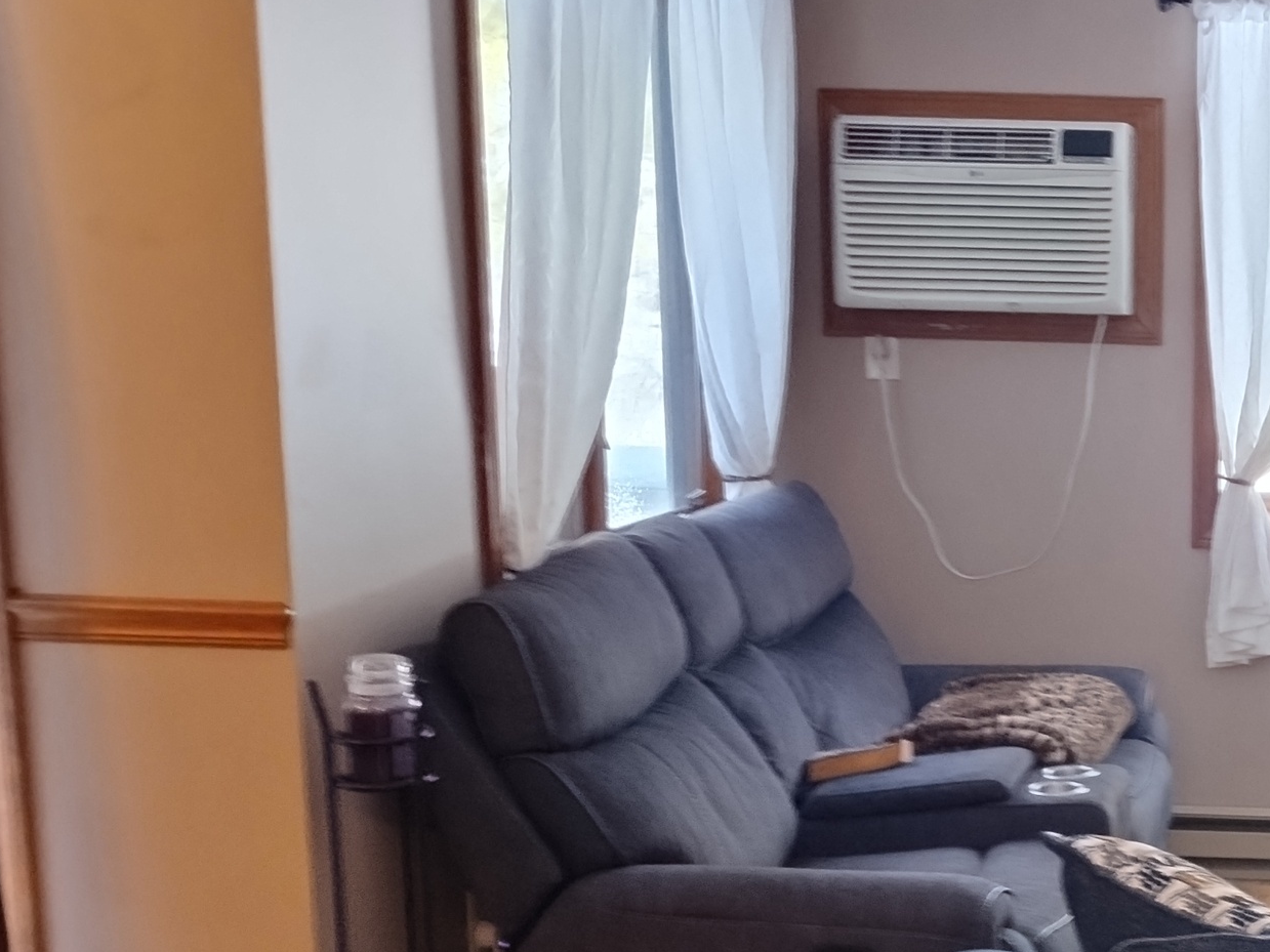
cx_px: 1406
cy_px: 716
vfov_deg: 23.4
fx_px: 2274
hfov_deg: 28.3
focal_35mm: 62
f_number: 1.7
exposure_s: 1/30
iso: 157
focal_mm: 4.71
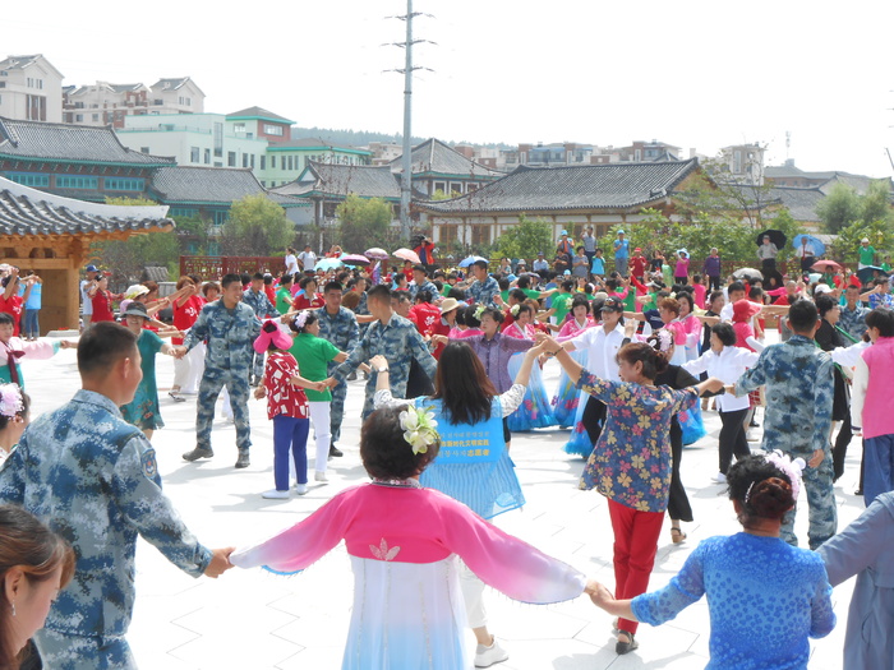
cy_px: 335
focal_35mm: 56
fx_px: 1446
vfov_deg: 26.1
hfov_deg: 34.3
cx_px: 447
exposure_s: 1/320
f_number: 5.2
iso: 80
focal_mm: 10
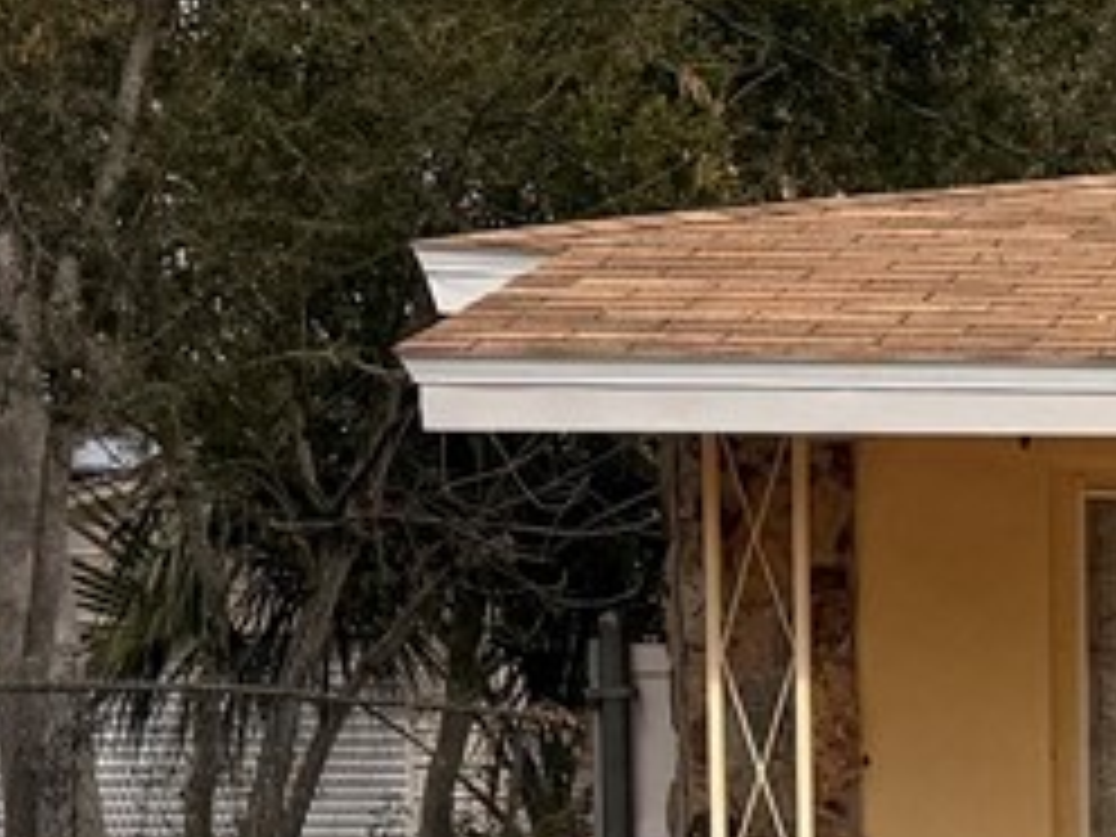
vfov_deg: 9.5
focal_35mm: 155
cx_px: 2970
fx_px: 4997
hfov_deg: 10.4
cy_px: 940
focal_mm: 6.76
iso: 80
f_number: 1.78
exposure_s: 1/5714
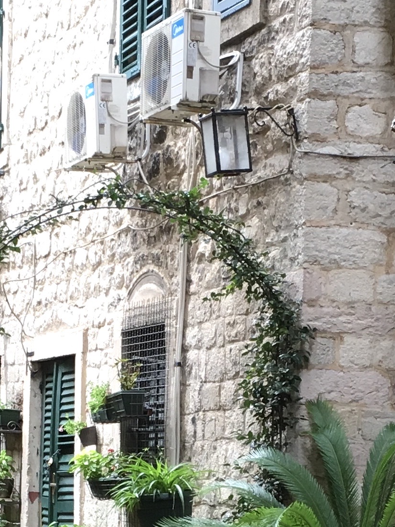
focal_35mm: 106
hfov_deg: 14.0
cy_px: 509
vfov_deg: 18.1
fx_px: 1613
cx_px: 203
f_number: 2.2
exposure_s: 1/33
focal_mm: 4.15
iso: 32
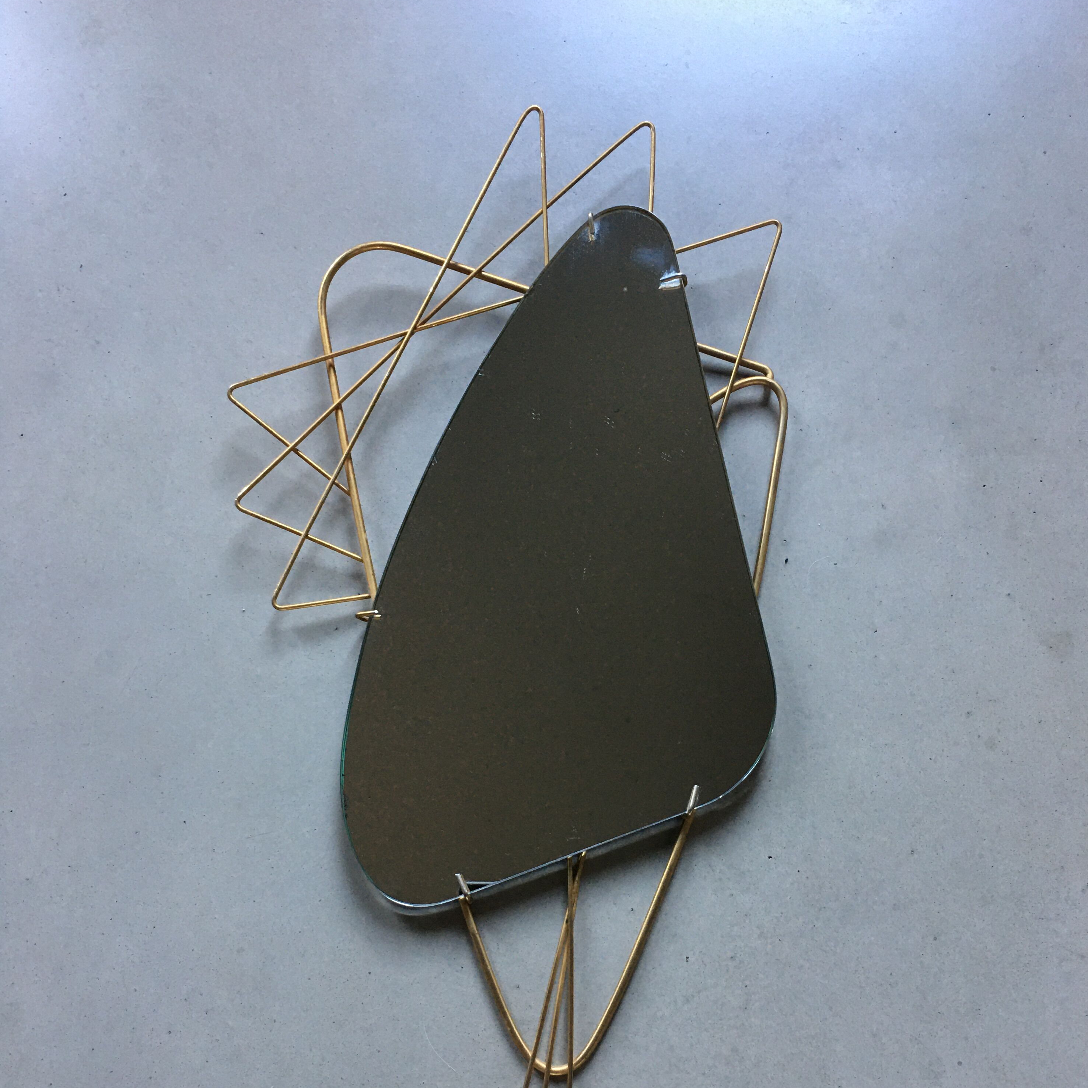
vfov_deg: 46.7
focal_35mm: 35
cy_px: 702
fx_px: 1245
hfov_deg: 47.2
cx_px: 551
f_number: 2.2
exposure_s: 1/17
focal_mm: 4.15
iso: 64
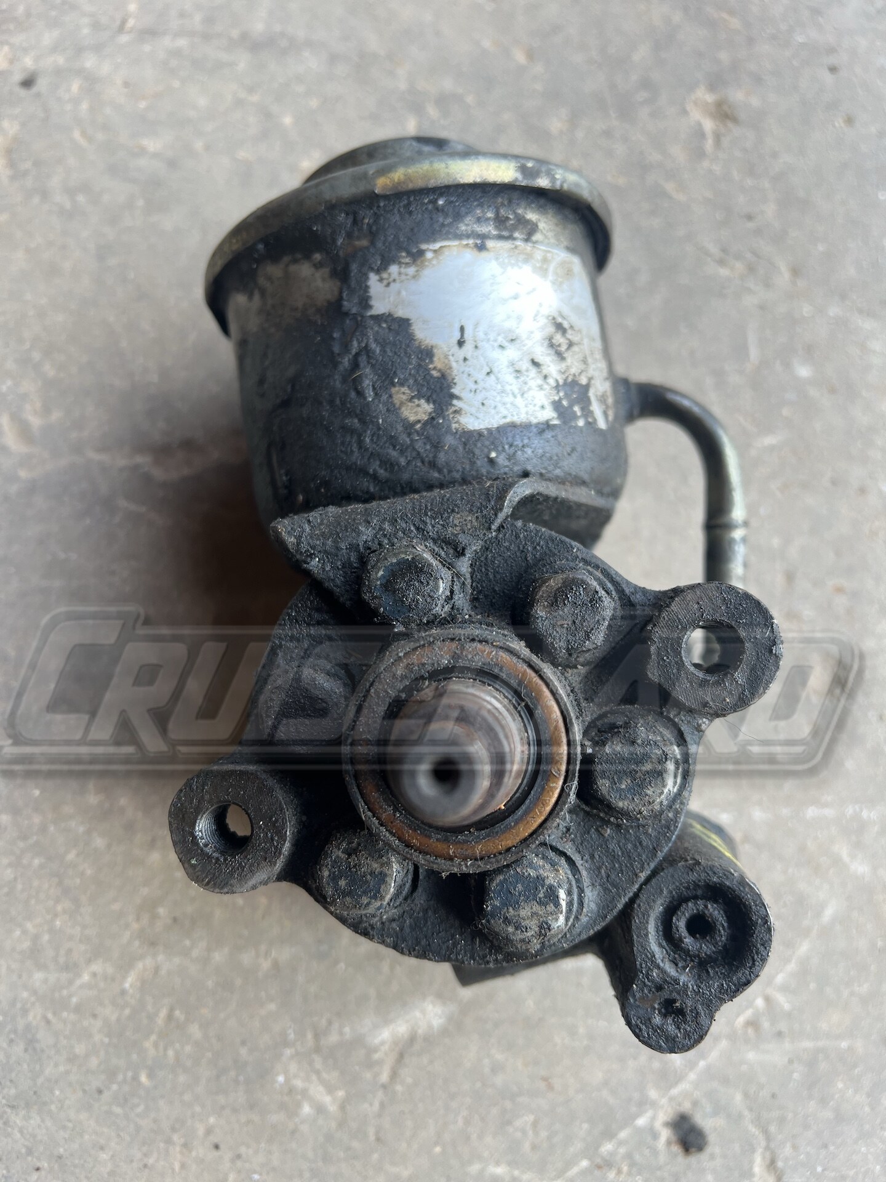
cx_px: 443
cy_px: 591
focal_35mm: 26
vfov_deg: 67.3
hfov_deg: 53.1
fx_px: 887
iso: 32
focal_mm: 5.7
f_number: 1.5
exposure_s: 1/132
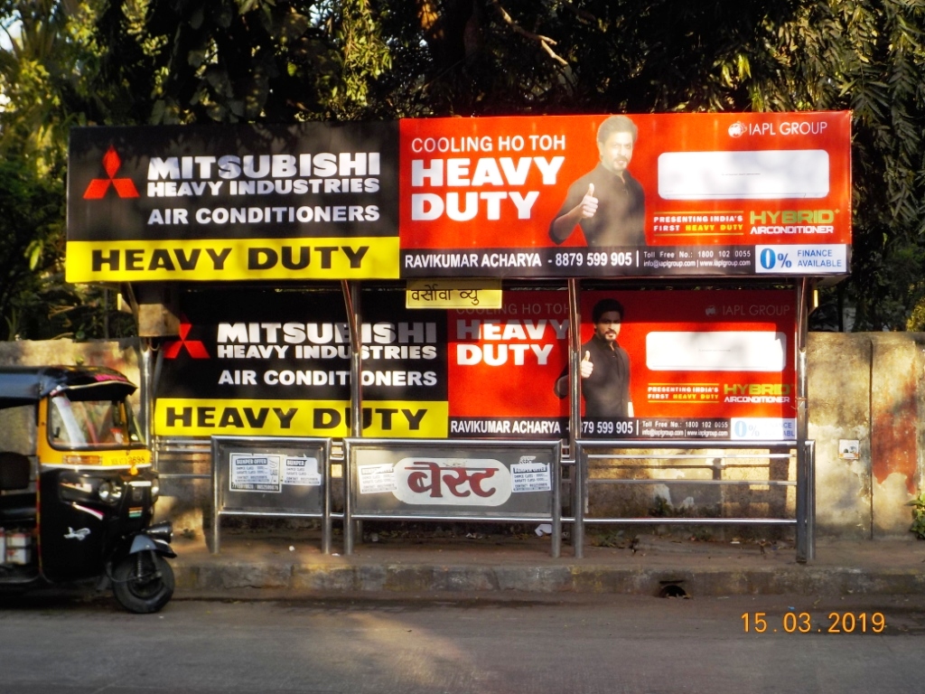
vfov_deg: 25.2
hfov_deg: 33.2
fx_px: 1550
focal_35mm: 58
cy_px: 347
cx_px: 462
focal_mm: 7.9
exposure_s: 1/160
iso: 125
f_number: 4.7
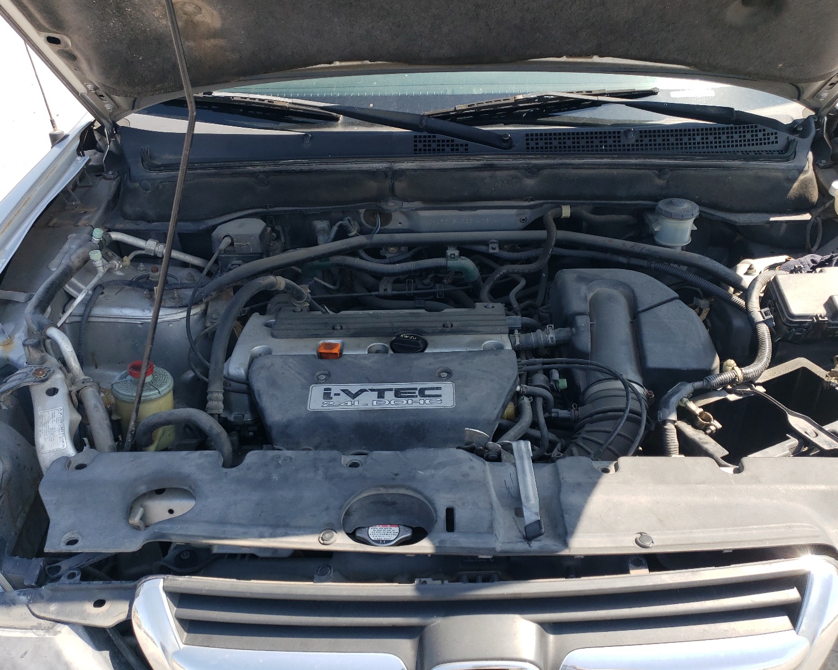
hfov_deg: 62.1
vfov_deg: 51.5
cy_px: 333
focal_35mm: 28
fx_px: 694
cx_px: 449
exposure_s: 1/909
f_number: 1.5
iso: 50
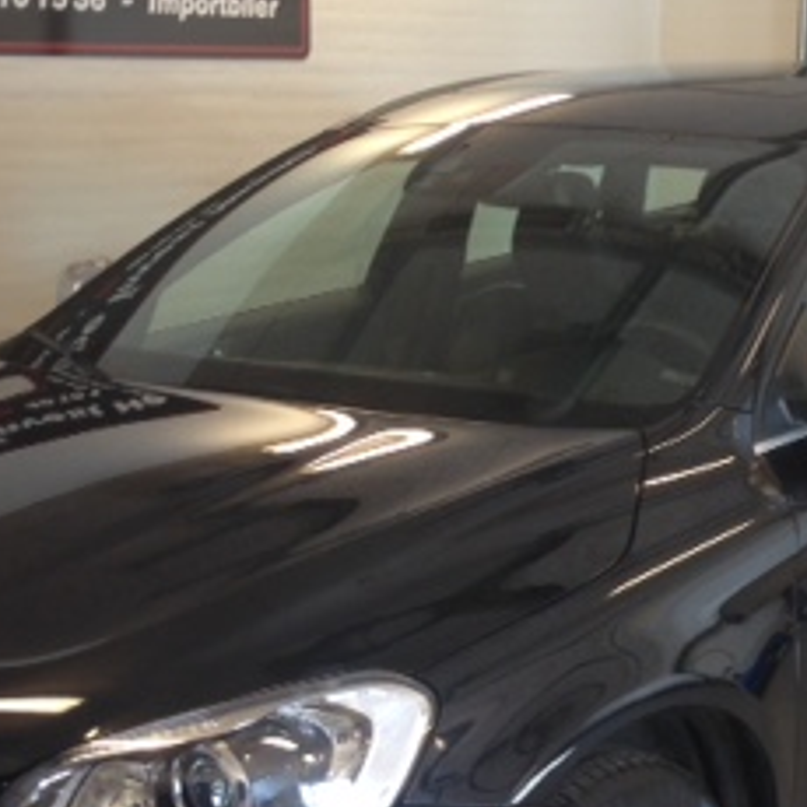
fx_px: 2136
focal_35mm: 81
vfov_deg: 21.3
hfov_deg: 21.4
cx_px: 449
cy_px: 523
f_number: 2.4
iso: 50
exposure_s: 1/24
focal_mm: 4.12
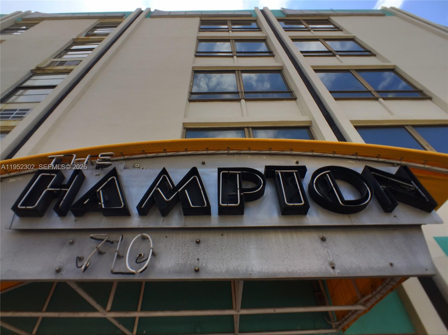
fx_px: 375
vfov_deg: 48.2
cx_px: 224
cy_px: 168
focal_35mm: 29
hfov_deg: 61.7
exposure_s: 1/2198
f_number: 2.2
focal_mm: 4.15
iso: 32
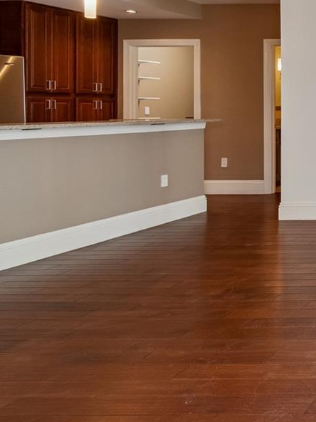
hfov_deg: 23.0
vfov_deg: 45.9
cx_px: 549
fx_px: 475
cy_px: 98
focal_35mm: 39
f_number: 7.1
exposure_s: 1/25
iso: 500
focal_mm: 10
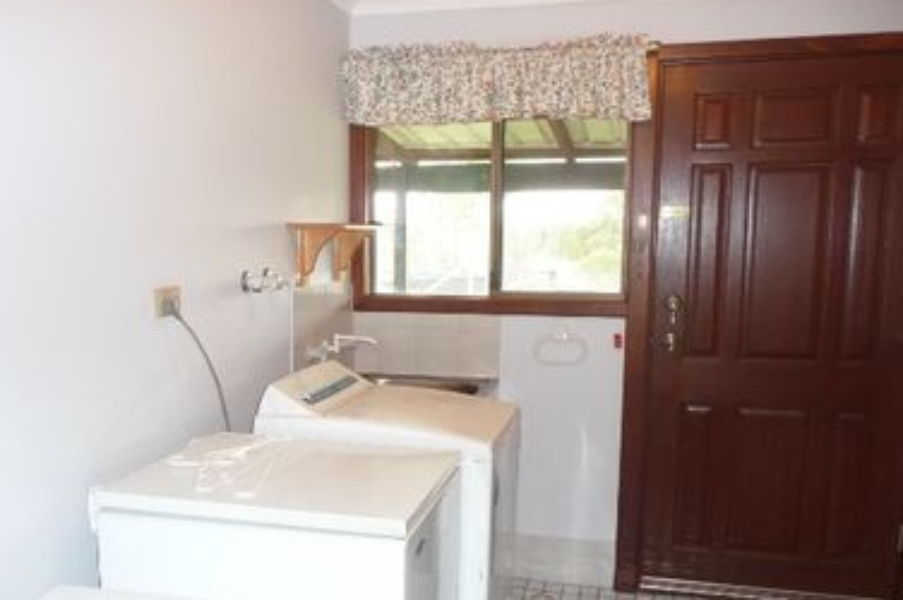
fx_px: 877
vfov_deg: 37.6
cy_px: 364
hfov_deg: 54.0
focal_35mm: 35
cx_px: 353
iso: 200
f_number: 3.3
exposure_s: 1/30
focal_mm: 4.7
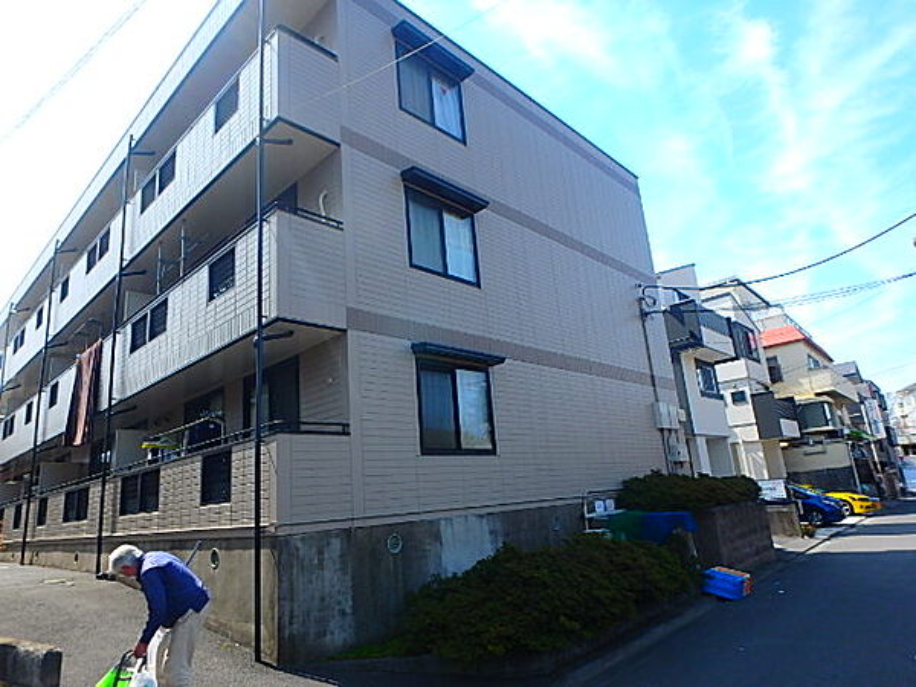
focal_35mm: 21
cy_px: 344
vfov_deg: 63.4
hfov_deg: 79.0
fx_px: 556
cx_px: 458
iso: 125
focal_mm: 3.7
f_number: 3.5
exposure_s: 1/640
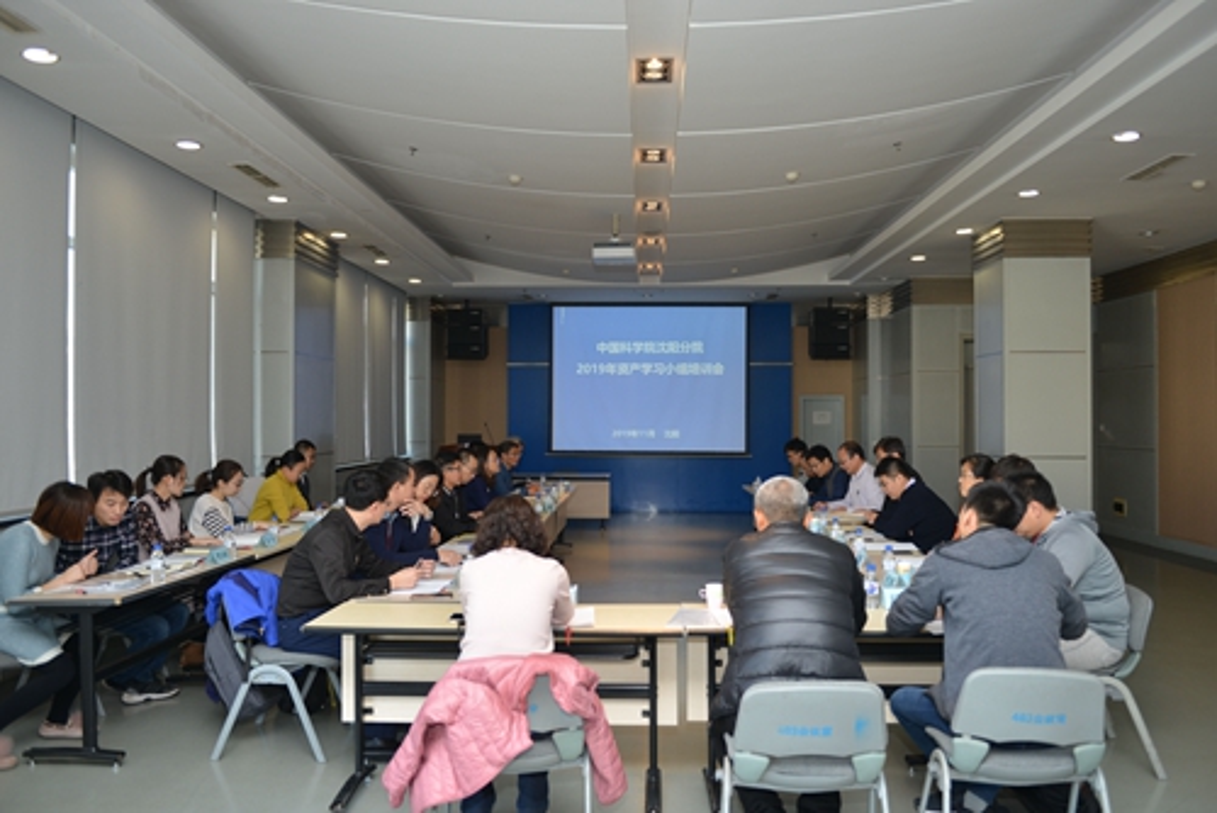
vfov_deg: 46.5
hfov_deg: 65.4
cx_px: 608
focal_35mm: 28
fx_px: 947
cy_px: 406
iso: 400
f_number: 2.8
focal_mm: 28
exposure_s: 1/200
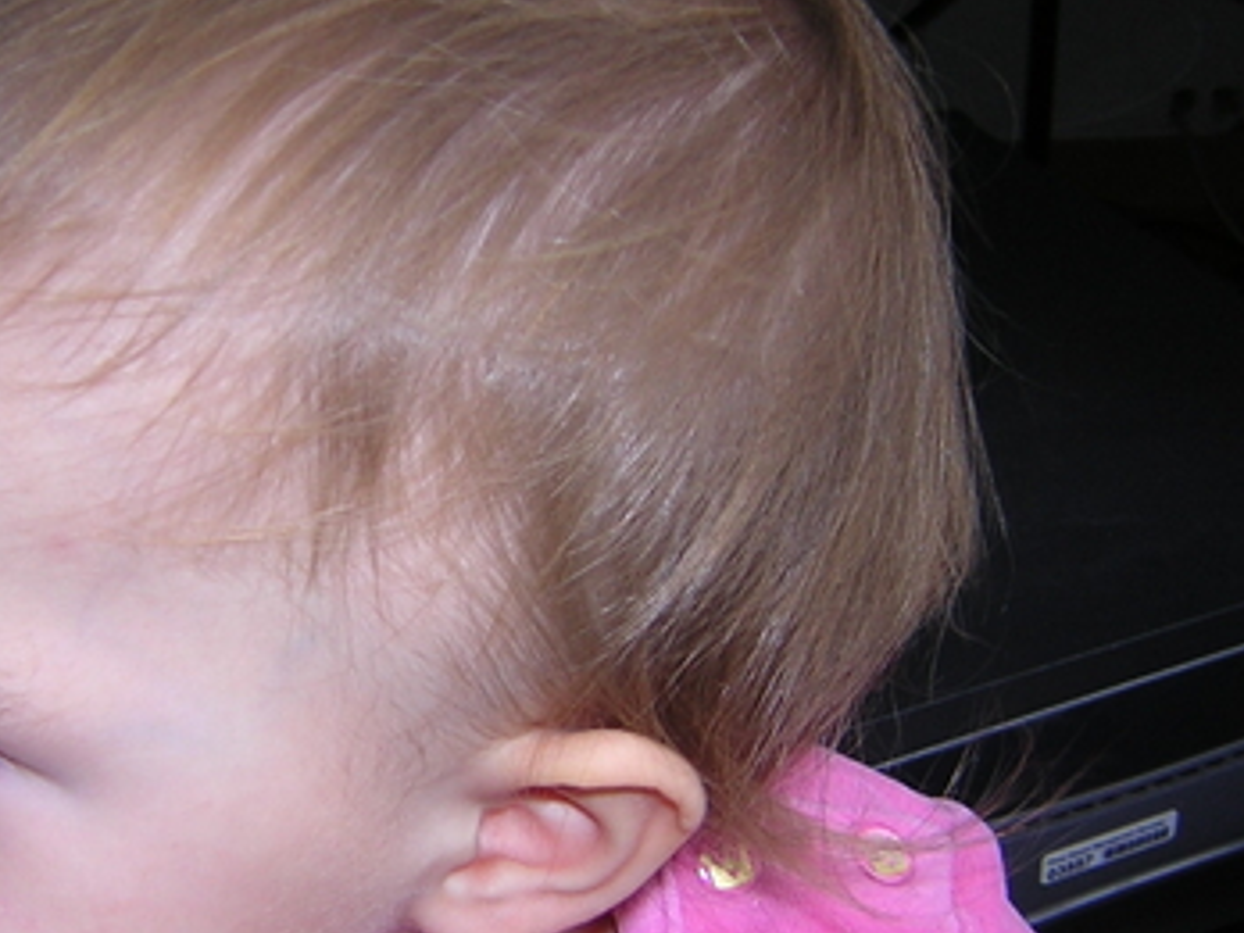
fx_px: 2228
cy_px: 525
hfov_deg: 31.1
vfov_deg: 23.6
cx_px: 511
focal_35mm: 62
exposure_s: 1/60.1
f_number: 2.6
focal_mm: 4.7
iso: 100
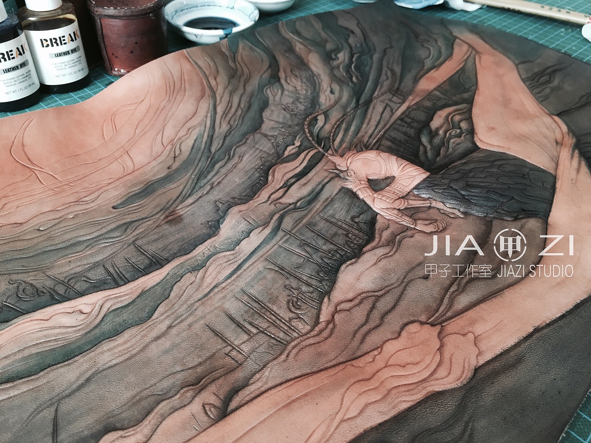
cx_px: 296
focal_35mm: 29
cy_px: 222
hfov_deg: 61.7
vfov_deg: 48.2
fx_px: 495
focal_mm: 4.15
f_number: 2.2
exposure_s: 1/33
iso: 125
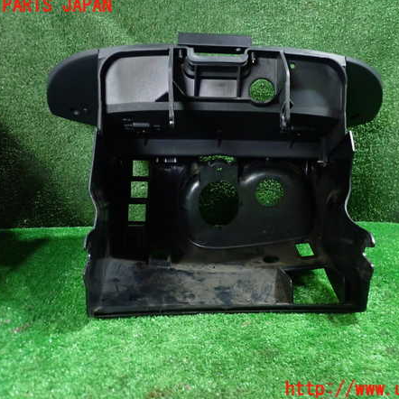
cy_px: 198
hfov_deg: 46.0
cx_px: 218
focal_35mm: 36
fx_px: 469
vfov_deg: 46.0
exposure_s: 1/30
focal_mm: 5.4
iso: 640
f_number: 2.3
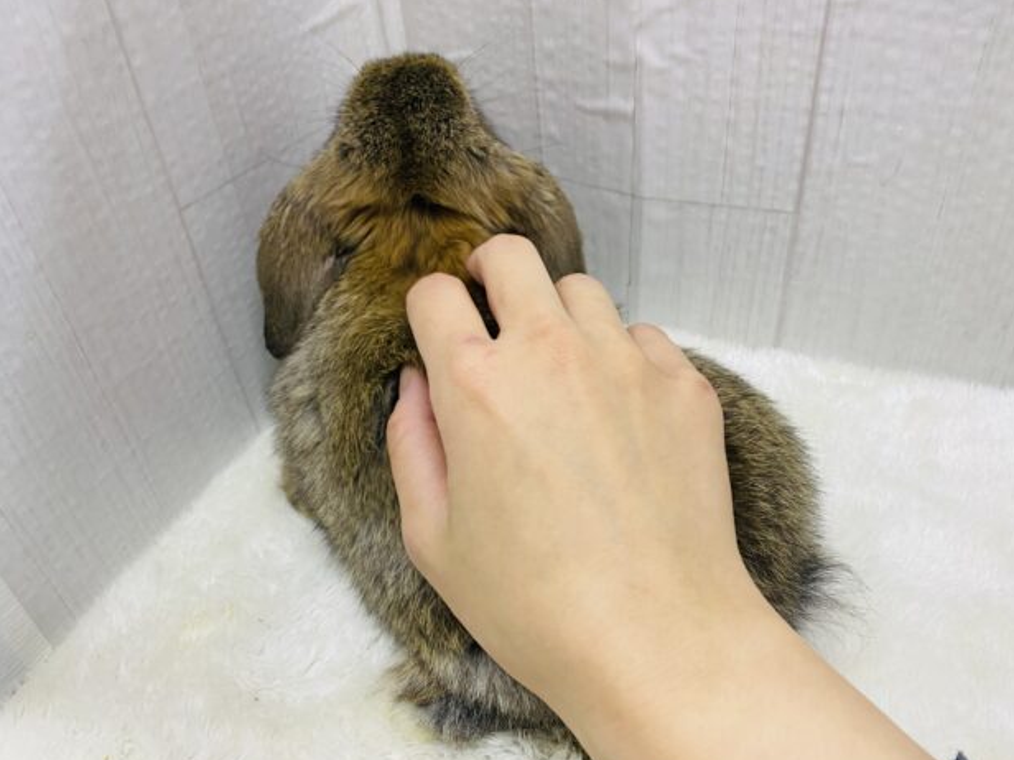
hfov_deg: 65.3
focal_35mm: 27
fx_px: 791
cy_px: 387
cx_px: 523
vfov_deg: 51.4
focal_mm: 4.25
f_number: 1.8
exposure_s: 1/50
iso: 80
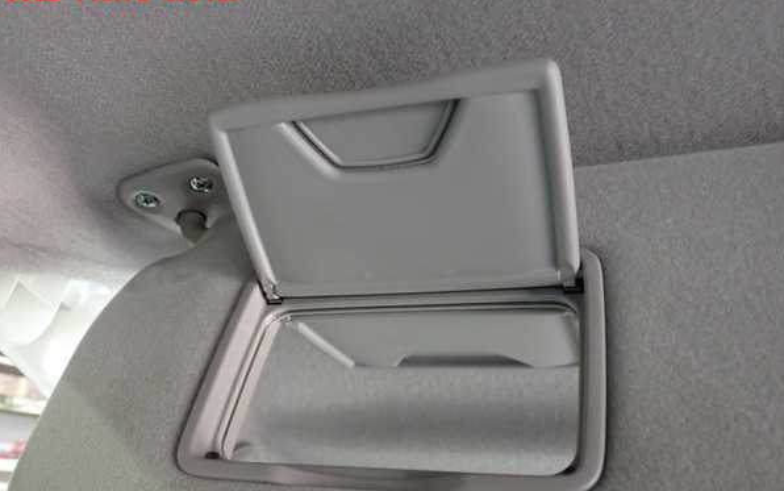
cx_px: 392
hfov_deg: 59.6
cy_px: 271
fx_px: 684
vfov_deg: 39.4
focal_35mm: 32
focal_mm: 5.4
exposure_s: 1/30
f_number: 2.3
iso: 640
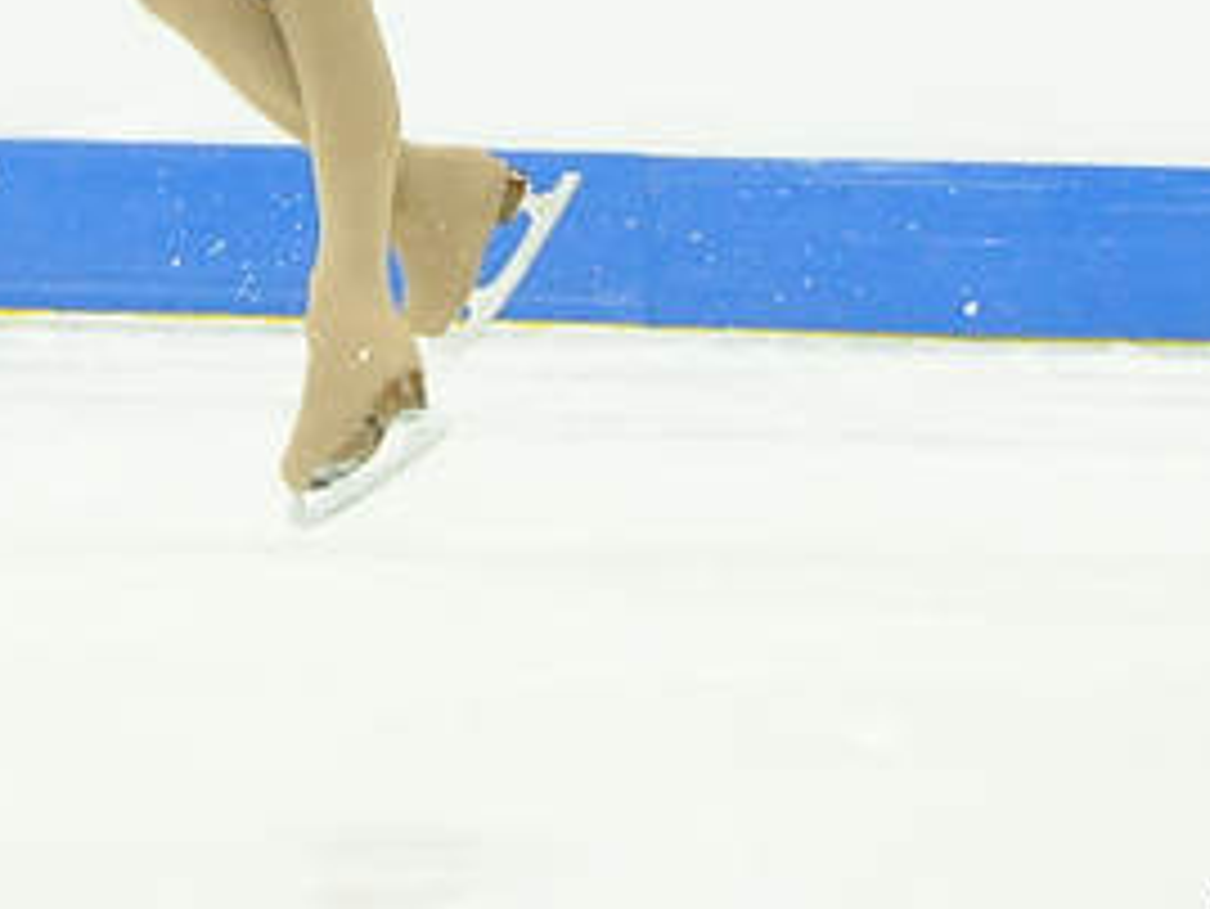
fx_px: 29935
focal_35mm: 856
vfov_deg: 1.7
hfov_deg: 2.3
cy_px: -196
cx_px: 517
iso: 3200
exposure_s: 1/400
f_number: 5.6
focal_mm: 200
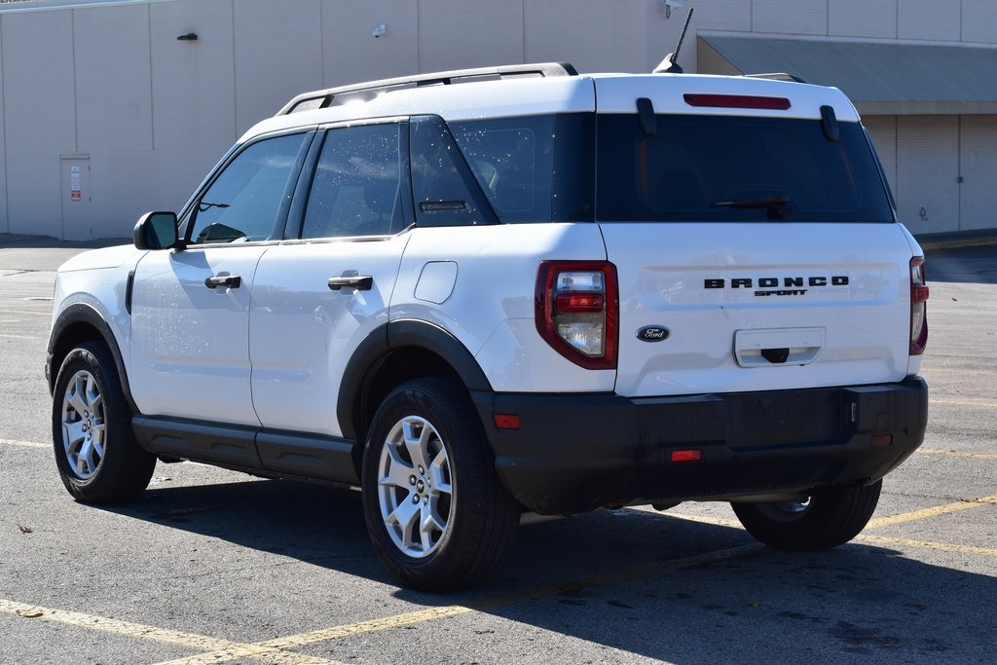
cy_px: 332
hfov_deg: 26.0
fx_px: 2160
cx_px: 498
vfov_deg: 17.5
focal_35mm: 78
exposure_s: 1/320
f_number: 10
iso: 400
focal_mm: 52
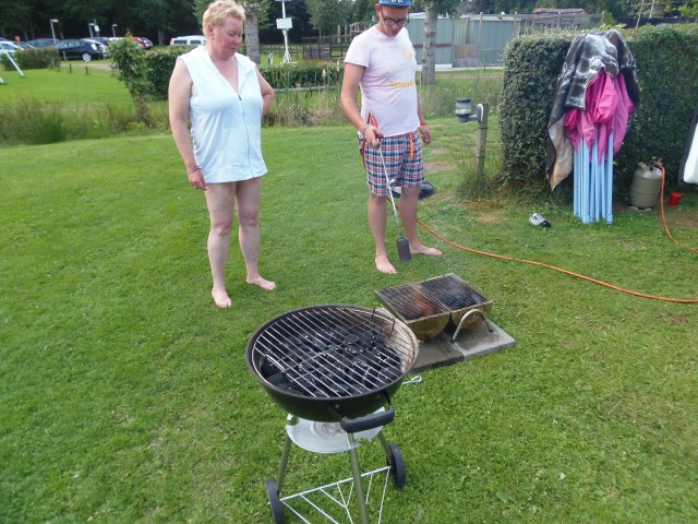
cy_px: 262
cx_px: 349
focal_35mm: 24
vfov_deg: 56.8
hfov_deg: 71.6
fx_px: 484
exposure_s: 1/80
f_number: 2.9
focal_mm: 4.3
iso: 64
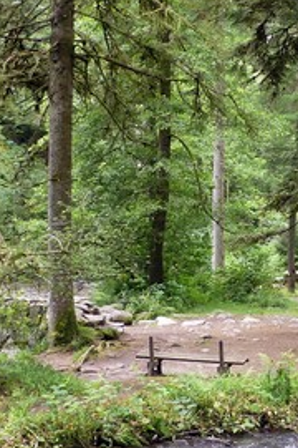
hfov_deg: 12.7
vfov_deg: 19.1
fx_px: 1328
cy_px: 236
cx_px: 270
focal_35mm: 107
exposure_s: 1/80
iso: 125
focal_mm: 6.6
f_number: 2.8
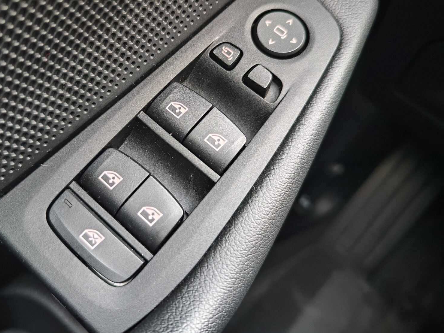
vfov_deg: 49.5
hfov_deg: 63.2
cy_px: 135
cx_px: 190
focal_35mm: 28
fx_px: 359
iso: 3724
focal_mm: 7.01
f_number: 1.69
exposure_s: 1/20
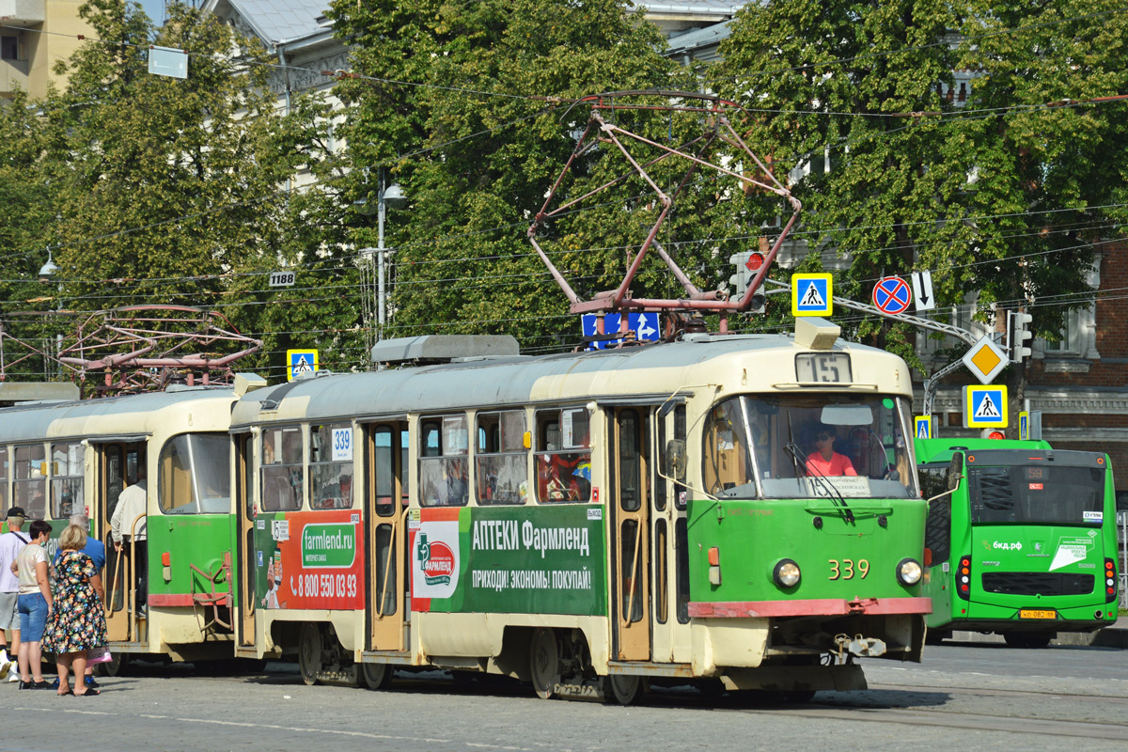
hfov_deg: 13.0
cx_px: 564
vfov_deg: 8.7
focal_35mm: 158
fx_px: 4935
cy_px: 376
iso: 100
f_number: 9
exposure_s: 1/400
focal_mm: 105
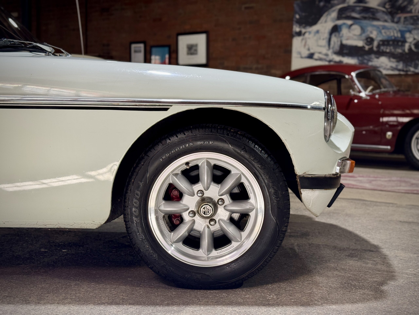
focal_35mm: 48
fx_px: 581
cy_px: 158
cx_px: 210
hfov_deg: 39.7
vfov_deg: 30.3
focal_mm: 6.76
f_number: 1.78
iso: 100
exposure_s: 1/76
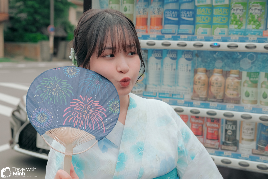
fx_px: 395
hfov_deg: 37.5
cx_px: 134
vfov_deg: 25.5
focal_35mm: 53
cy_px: 90
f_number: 4
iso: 500
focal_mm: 35
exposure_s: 1/2200
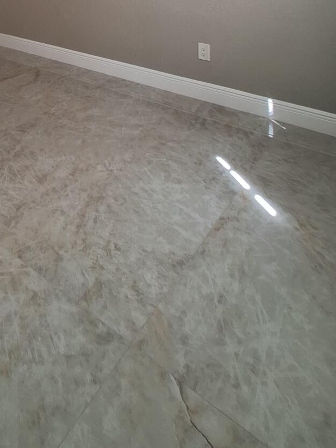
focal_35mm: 31
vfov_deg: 41.4
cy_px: -81
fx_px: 401
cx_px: -51
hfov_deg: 36.7
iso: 50
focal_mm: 1.74
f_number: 2.2
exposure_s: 1/60
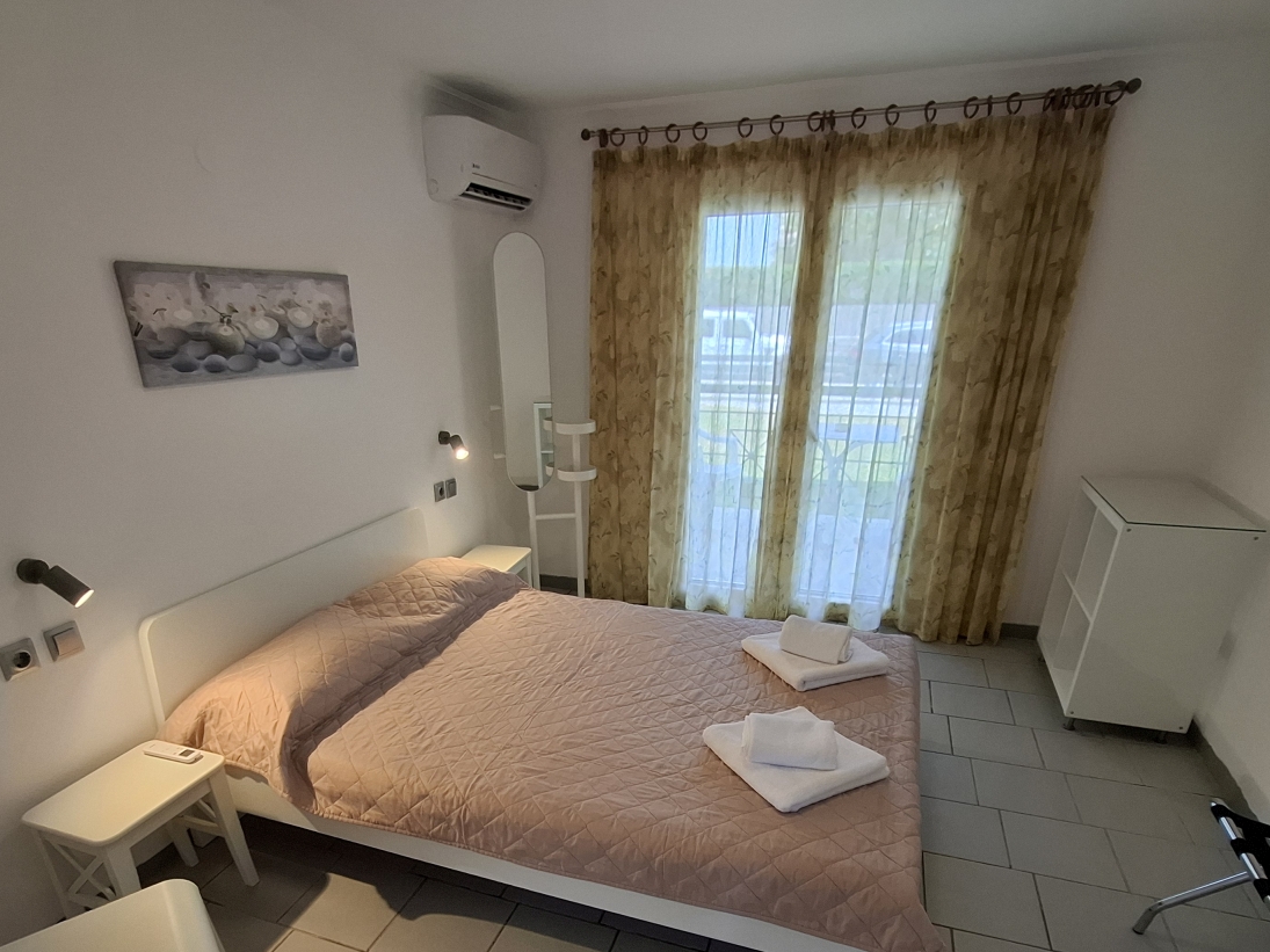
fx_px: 697
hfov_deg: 84.6
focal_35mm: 19
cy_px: 671
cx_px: 600
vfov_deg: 65.9
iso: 80
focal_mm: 1.74
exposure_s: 1/50
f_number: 2.2
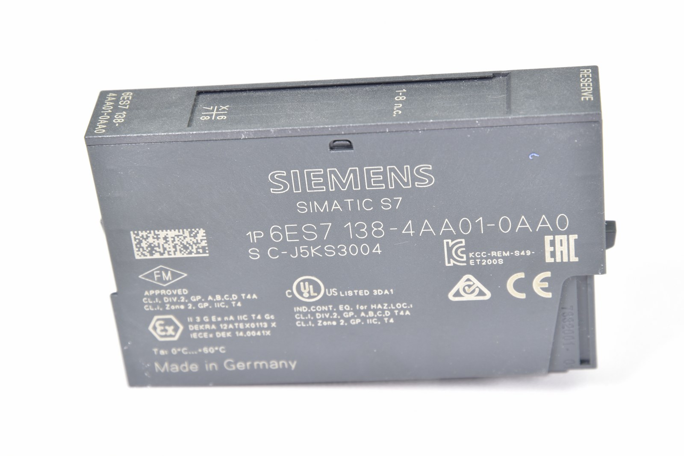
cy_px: 228
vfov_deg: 11.4
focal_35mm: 120
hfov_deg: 17.1
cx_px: 342
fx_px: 2280
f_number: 8
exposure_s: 1/13
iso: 100
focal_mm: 80
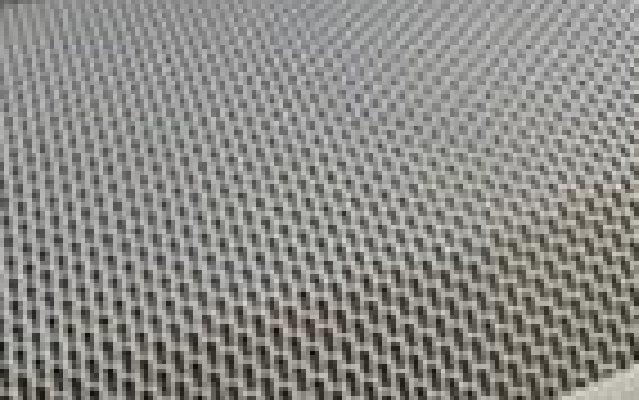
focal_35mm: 110
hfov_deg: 16.4
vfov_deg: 11.6
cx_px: -446
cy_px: 548
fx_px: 1917
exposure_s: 1/100
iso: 320
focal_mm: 5.4
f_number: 1.8
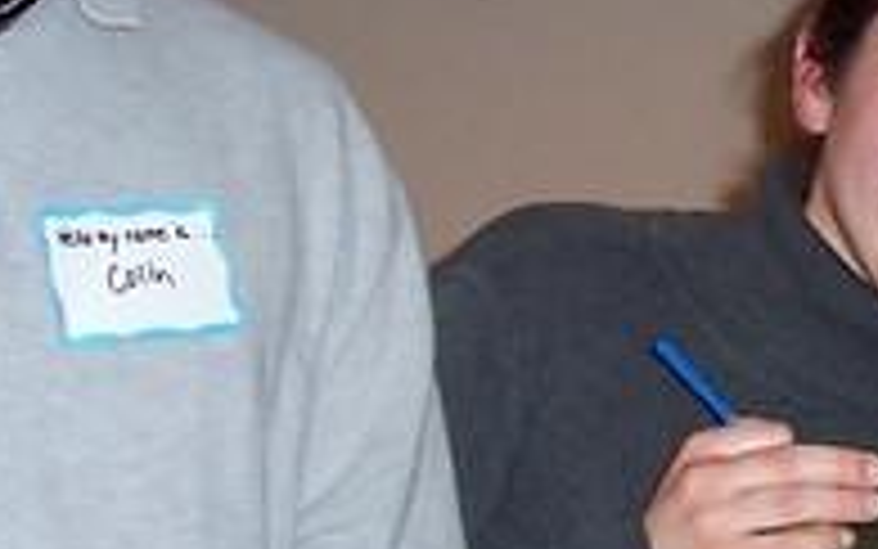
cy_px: 180
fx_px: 3088
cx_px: 1054
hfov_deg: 15.6
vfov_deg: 10.2
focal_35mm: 129
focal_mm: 5.6
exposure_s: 1/60
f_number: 2.8
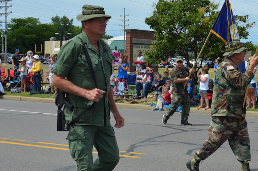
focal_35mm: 76
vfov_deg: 17.9
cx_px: 192
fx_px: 544
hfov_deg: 26.4
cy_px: 87
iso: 400
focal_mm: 30
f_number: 7.1
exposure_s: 1/1600
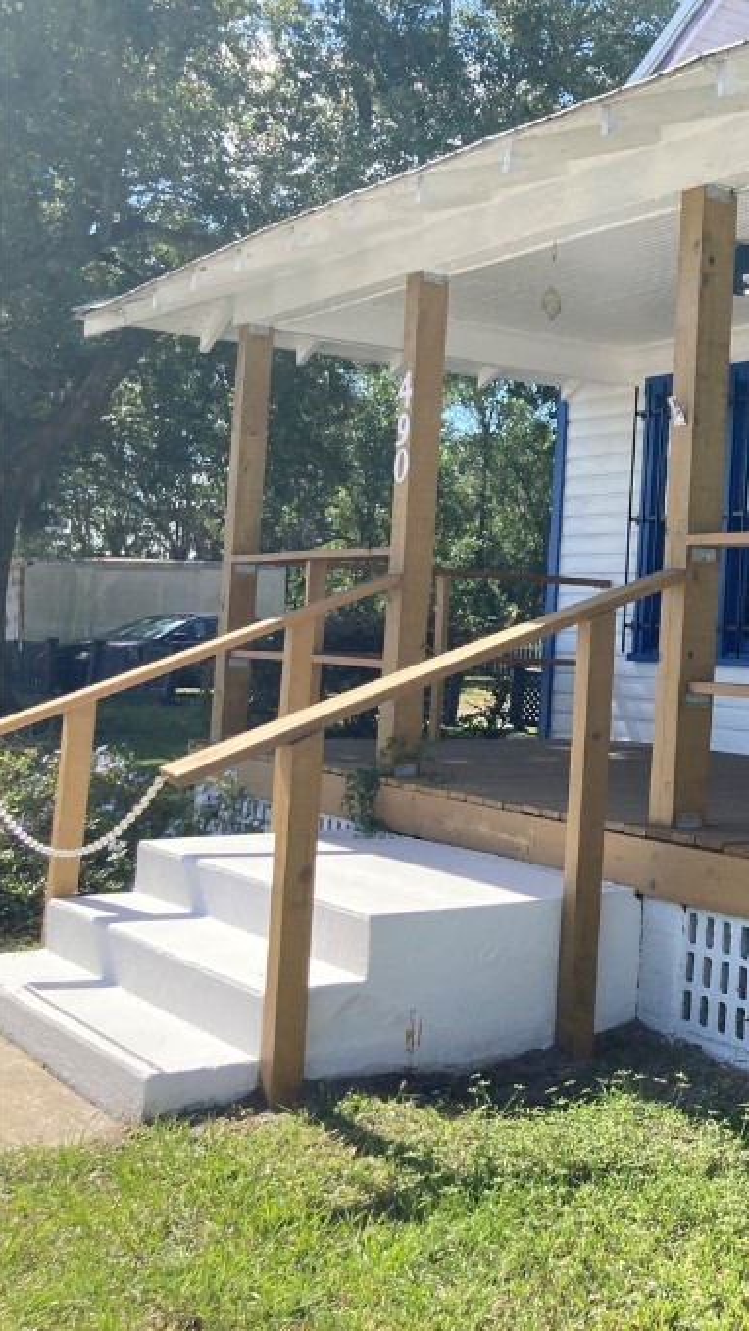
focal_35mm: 46
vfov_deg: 44.5
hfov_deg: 22.8
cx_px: 1000
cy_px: 580
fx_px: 1624
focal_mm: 3.99
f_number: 1.8
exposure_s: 1/1066
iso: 20
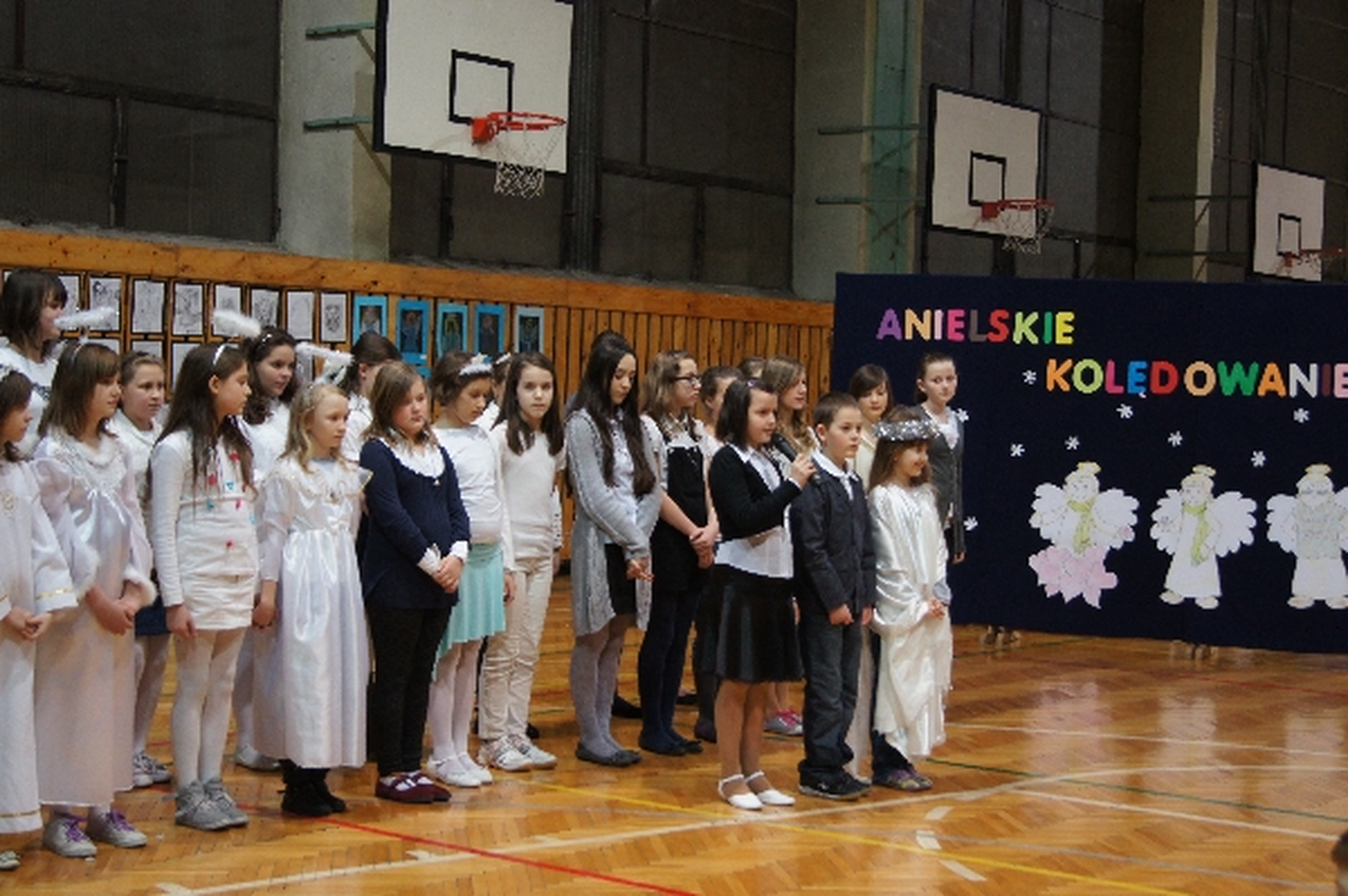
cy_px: 448
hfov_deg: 33.4
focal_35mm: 60
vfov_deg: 22.6
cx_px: 674
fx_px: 2245
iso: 1600
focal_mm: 40
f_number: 5
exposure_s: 1/80
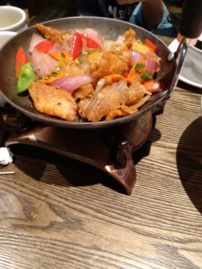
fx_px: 218
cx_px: 114
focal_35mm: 28
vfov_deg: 63.4
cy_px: 134
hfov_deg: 49.6
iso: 640
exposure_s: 1/25
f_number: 2.2
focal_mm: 3.81
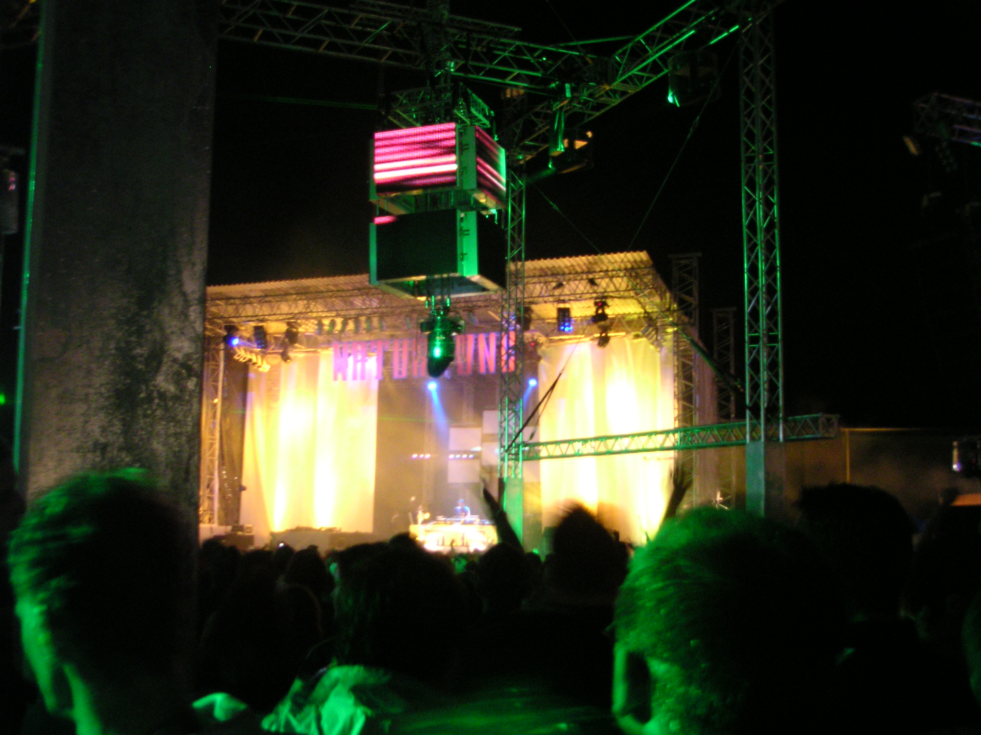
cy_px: 368
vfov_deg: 37.7
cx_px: 490
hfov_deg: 49.0
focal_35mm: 38
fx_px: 1077
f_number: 2.8
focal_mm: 6
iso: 200
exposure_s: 1/4
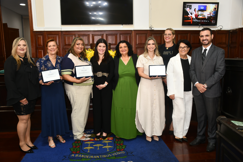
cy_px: 81
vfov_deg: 40.0
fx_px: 223
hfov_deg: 57.2
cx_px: 122
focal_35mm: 33
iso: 450
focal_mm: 22
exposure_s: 1/60
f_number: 4
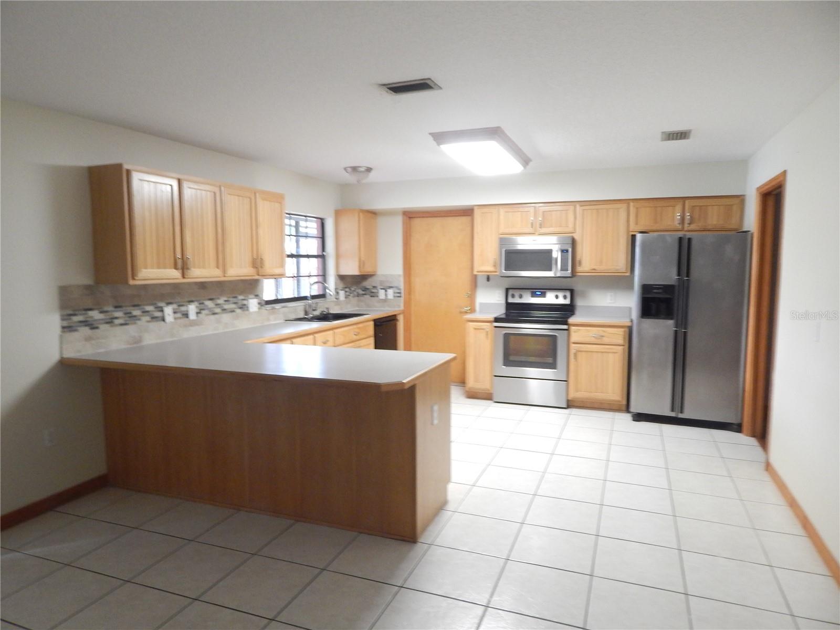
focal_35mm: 23
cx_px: 420
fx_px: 558
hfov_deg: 73.9
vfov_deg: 58.9
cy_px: 315
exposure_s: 1/13
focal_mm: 4
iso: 400
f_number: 3
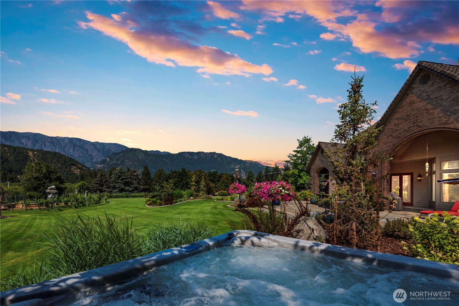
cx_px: 230
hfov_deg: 100.4
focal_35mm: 15
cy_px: 153
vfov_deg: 77.4
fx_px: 191
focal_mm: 15
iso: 100
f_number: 8
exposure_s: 1/2000
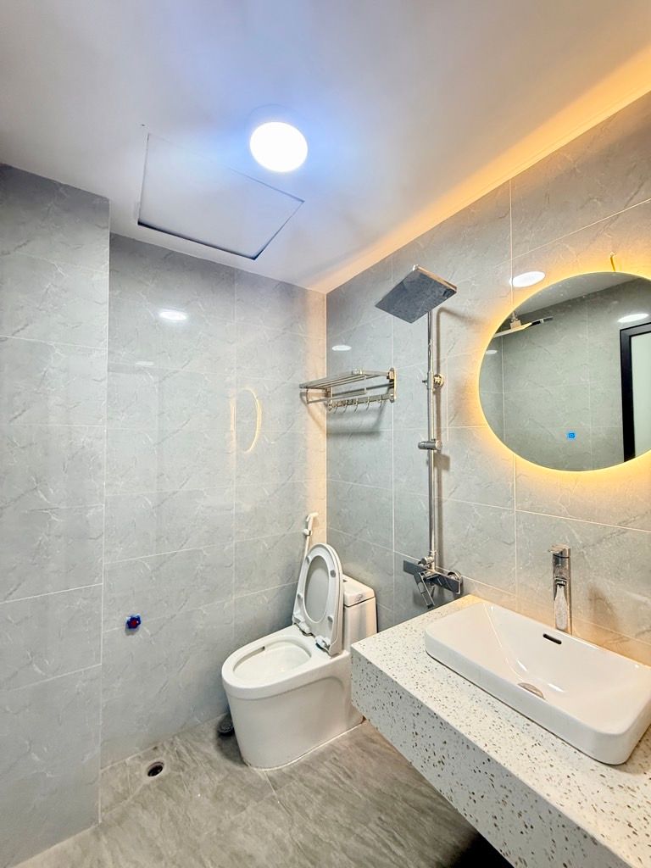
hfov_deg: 85.7
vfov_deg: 102.1
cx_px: 326
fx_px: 351
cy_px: 434
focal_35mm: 14
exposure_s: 1/50
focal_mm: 2.22
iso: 250
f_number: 2.2
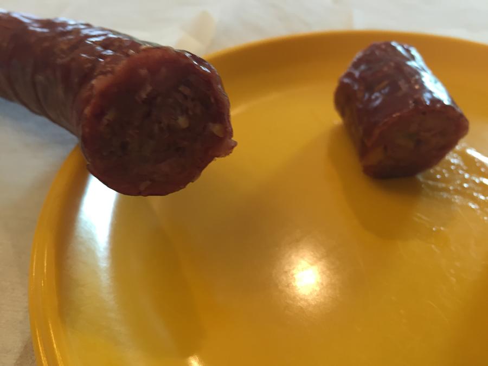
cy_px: 183
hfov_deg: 61.7
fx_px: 409
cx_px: 244
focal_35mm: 29
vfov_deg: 48.2
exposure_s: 1/30
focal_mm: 4.15
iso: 80
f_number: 2.2
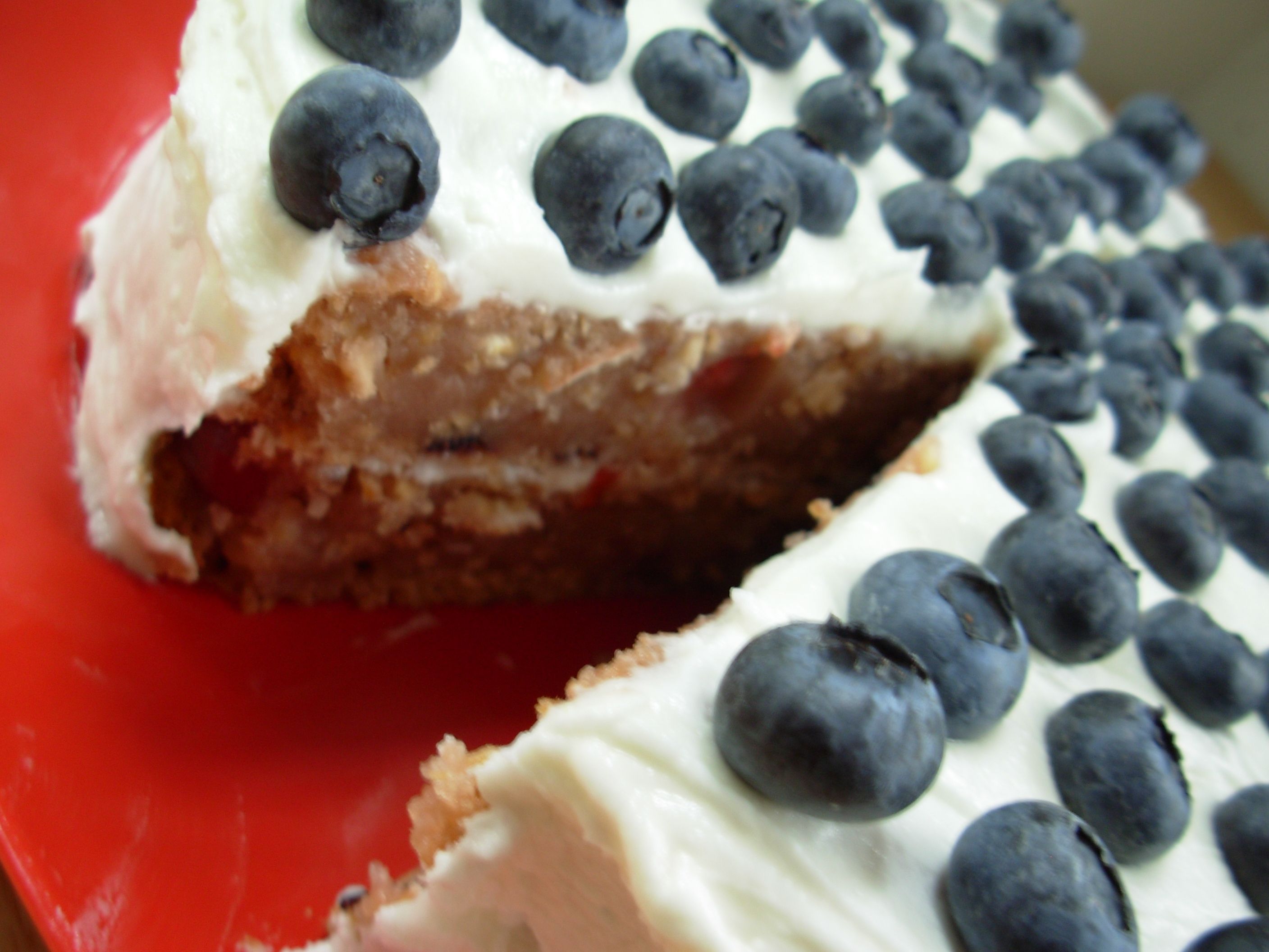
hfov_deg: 49.0
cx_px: 634
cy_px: 476
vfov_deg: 37.7
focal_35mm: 38
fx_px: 1393
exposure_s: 1/4.6
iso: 50
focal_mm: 6.3
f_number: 2.9
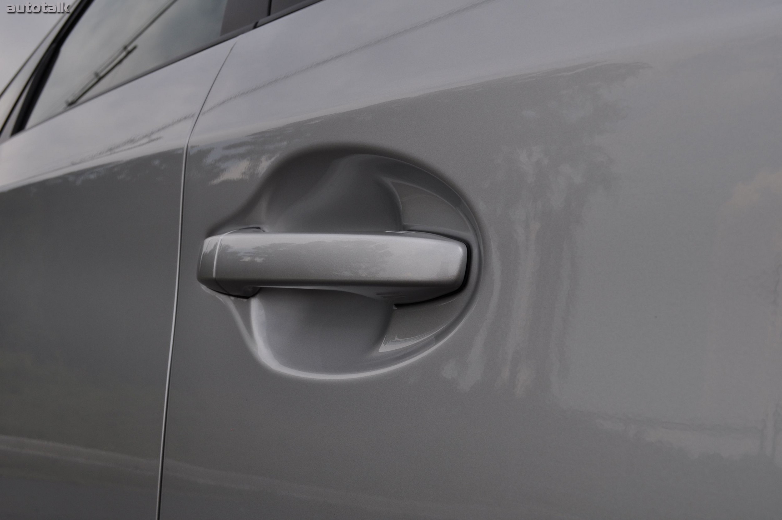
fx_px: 846
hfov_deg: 49.6
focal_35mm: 39
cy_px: 260
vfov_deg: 34.1
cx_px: 391
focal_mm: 26
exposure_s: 1/200
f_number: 10
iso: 200
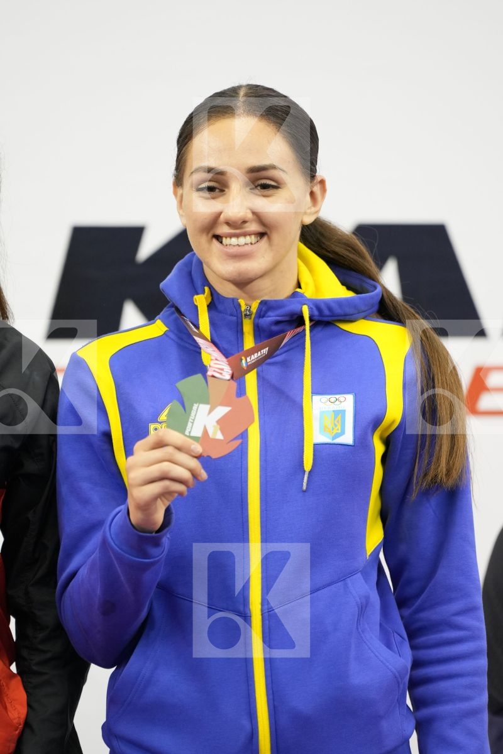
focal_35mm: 282
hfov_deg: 4.9
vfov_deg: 7.3
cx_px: 252
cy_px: 377
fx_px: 5910
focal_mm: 188
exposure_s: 1/250
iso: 1600
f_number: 2.8
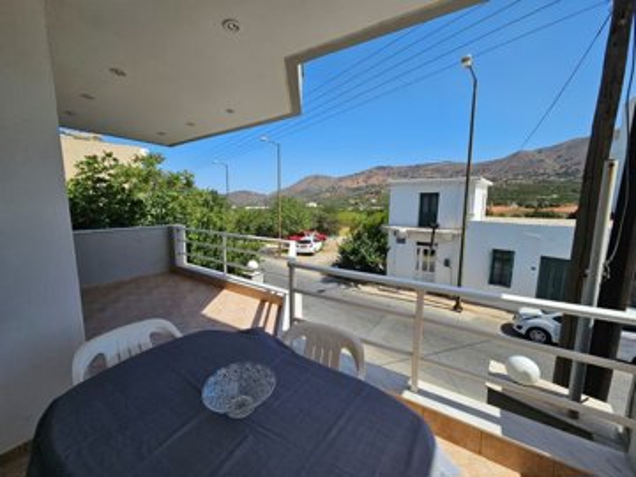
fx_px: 239
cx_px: 318
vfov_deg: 89.9
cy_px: 238
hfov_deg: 106.2
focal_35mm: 13
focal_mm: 2.2
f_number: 2.2
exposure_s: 1/2163
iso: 50
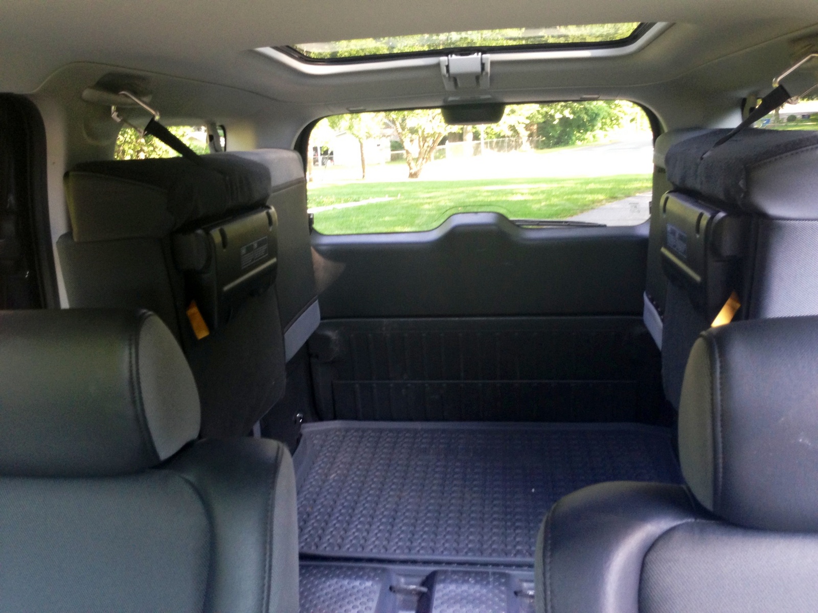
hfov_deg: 55.4
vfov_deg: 42.9
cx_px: 409
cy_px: 306
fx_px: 780
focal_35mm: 33
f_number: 2.4
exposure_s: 1/20
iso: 100
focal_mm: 4.13
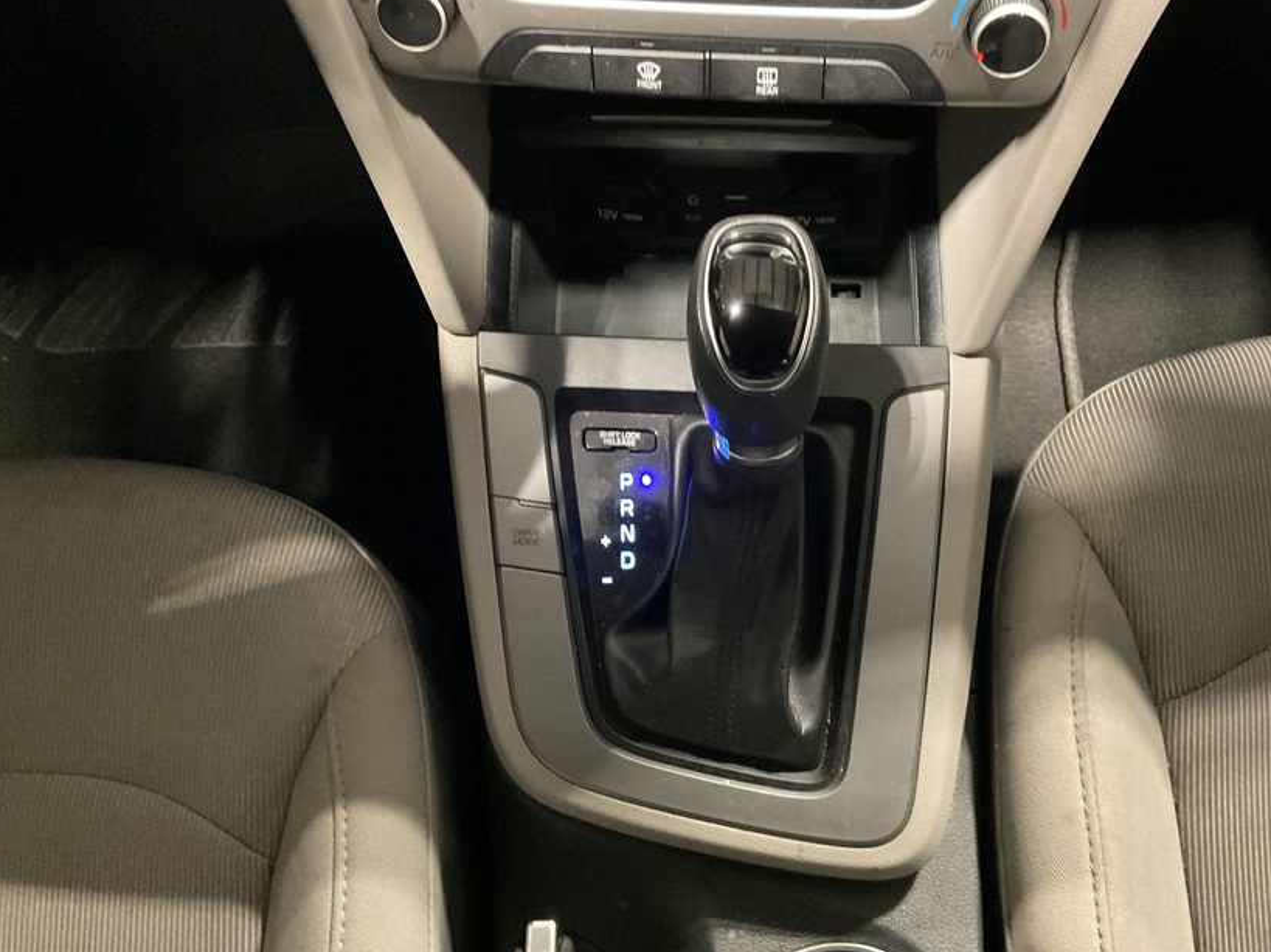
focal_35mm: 34
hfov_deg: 53.9
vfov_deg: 41.8
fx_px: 1248
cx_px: 705
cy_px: 459
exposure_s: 1/24
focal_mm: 3
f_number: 1.8
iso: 500
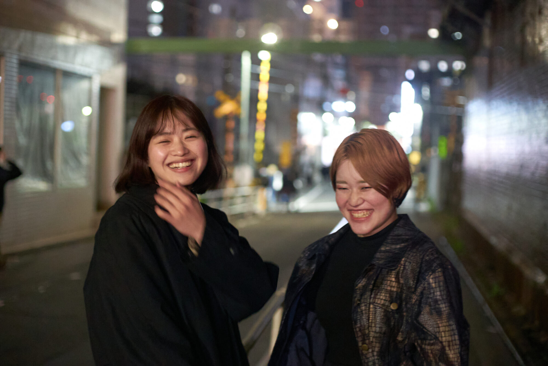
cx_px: 274
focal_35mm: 50
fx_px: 762
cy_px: 183
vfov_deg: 27.0
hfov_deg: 39.6
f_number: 2.2
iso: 12800
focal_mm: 50
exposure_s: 1/50
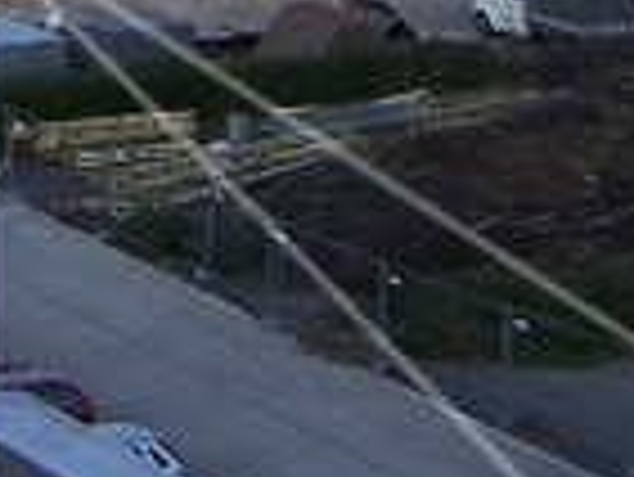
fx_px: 3391
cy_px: -648
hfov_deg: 10.2
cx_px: -441
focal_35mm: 185
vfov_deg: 7.5
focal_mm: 5.5
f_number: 3.4
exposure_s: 1/350
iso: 80
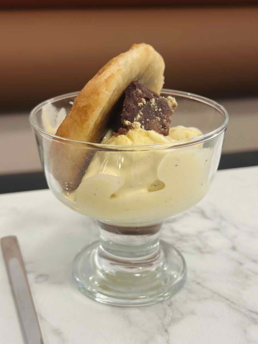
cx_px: 129
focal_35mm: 48
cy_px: 172
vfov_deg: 39.7
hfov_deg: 30.3
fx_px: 477
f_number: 1.78
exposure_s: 1/50
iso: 125
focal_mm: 6.86
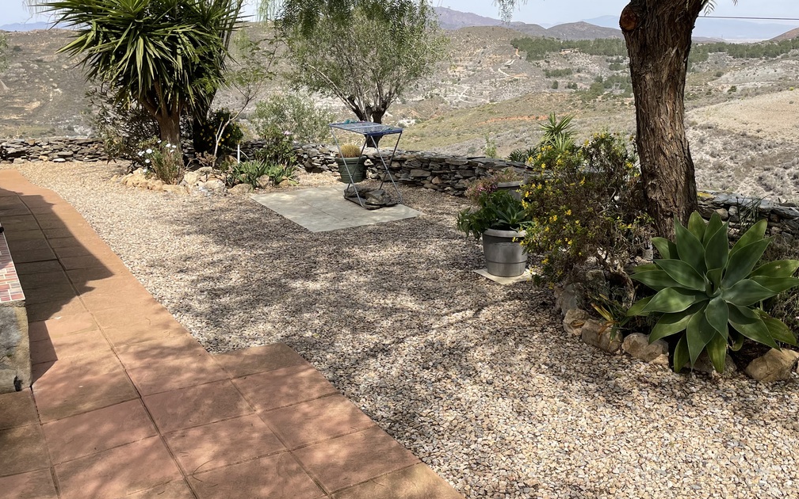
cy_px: 171
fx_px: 762
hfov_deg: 54.6
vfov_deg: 36.0
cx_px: 507
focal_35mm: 35
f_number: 1.6
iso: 32
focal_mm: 4.2
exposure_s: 1/2174
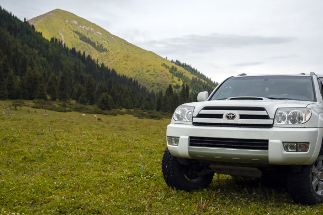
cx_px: 162
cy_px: 108
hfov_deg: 38.9
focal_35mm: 51
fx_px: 458
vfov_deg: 26.5
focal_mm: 34.3
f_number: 8
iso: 800
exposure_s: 1/1000
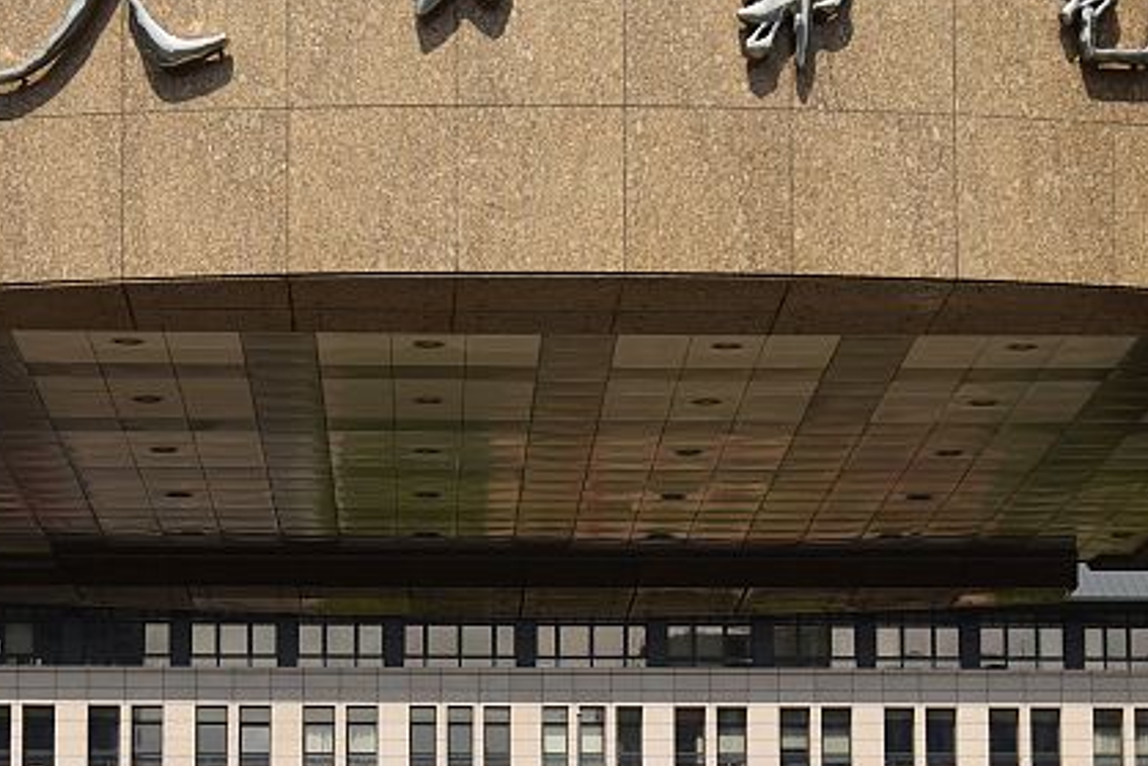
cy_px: 669
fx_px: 4211
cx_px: 643
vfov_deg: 10.4
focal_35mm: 132
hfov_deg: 15.5
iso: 100
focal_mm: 46
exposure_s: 1/800
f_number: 5
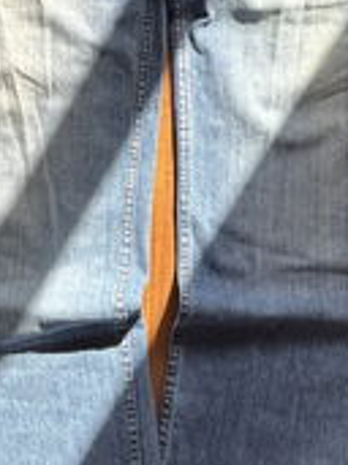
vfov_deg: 23.4
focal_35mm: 81
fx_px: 1087
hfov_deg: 18.2
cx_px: 179
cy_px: 37
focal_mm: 5.96
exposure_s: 1/432
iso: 50
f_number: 1.6
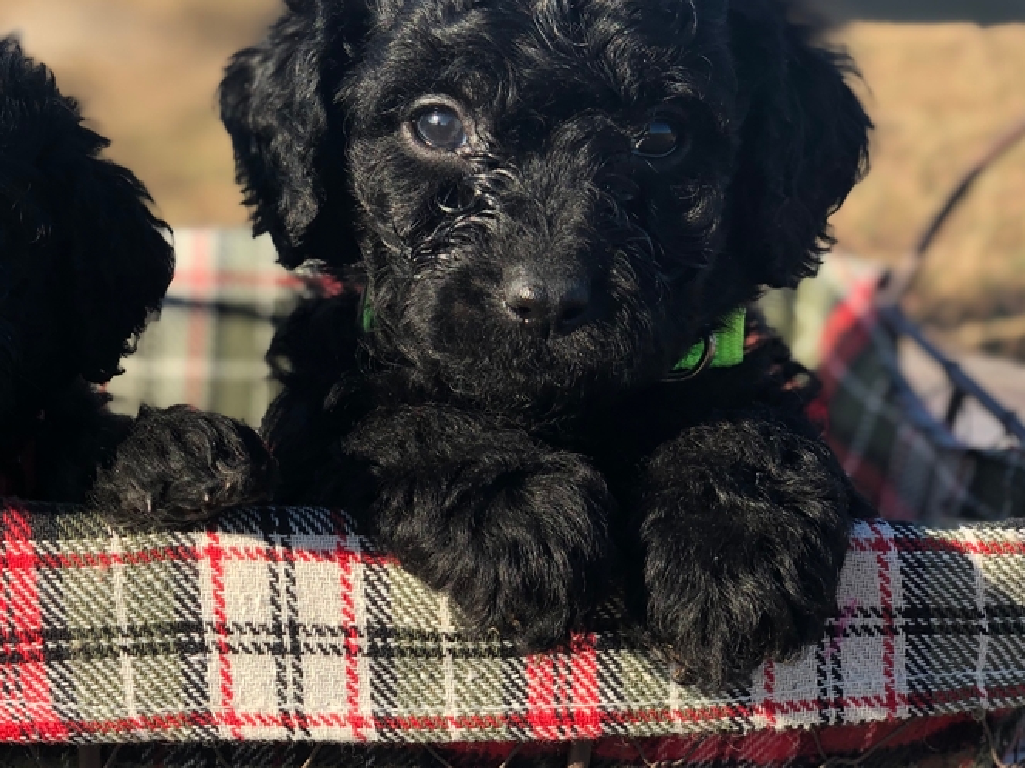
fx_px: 2783
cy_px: 302
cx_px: 188
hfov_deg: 20.6
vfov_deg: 15.7
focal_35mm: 94
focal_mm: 6
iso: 16
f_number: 2.4
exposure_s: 1/271
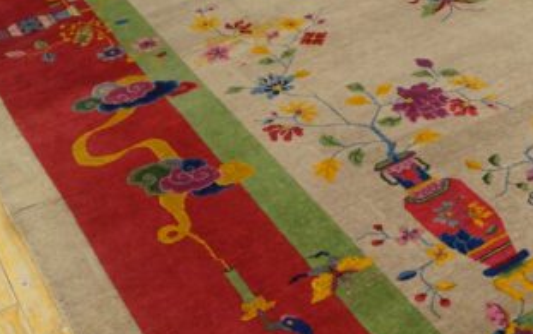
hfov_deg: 36.0
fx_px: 771
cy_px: 313
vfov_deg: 23.7
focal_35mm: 53
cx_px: 475
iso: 2500
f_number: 4
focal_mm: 18
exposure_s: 1/160
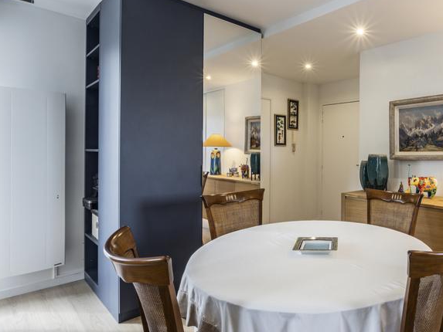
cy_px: 154
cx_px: 339
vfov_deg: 61.0
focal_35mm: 22
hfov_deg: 70.5
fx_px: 282
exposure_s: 1/15
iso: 200
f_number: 11
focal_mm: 7
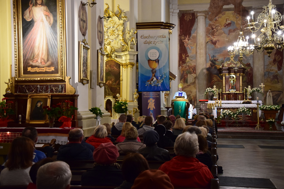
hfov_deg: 37.9
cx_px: 142
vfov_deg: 25.8
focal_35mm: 52
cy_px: 94
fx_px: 414
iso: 1600
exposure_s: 1/15
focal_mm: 35
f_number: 6.3
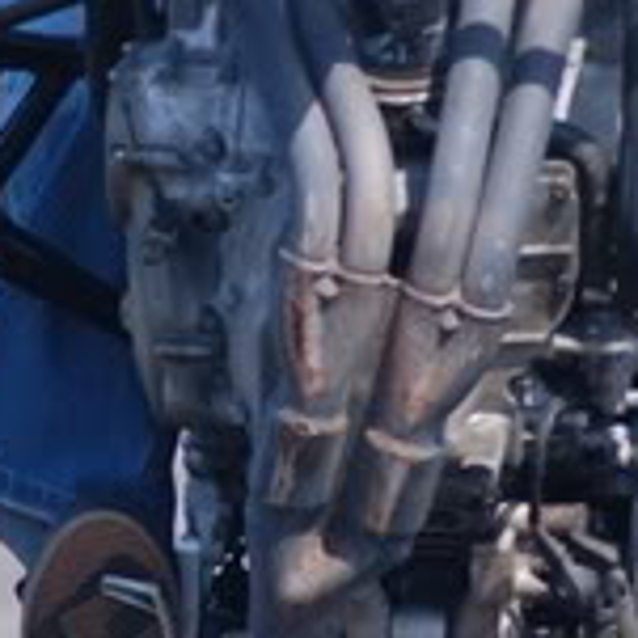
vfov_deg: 1.3
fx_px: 28192
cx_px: 144
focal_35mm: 1352
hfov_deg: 1.3
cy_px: 106
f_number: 5.6
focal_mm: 200
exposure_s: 1/400
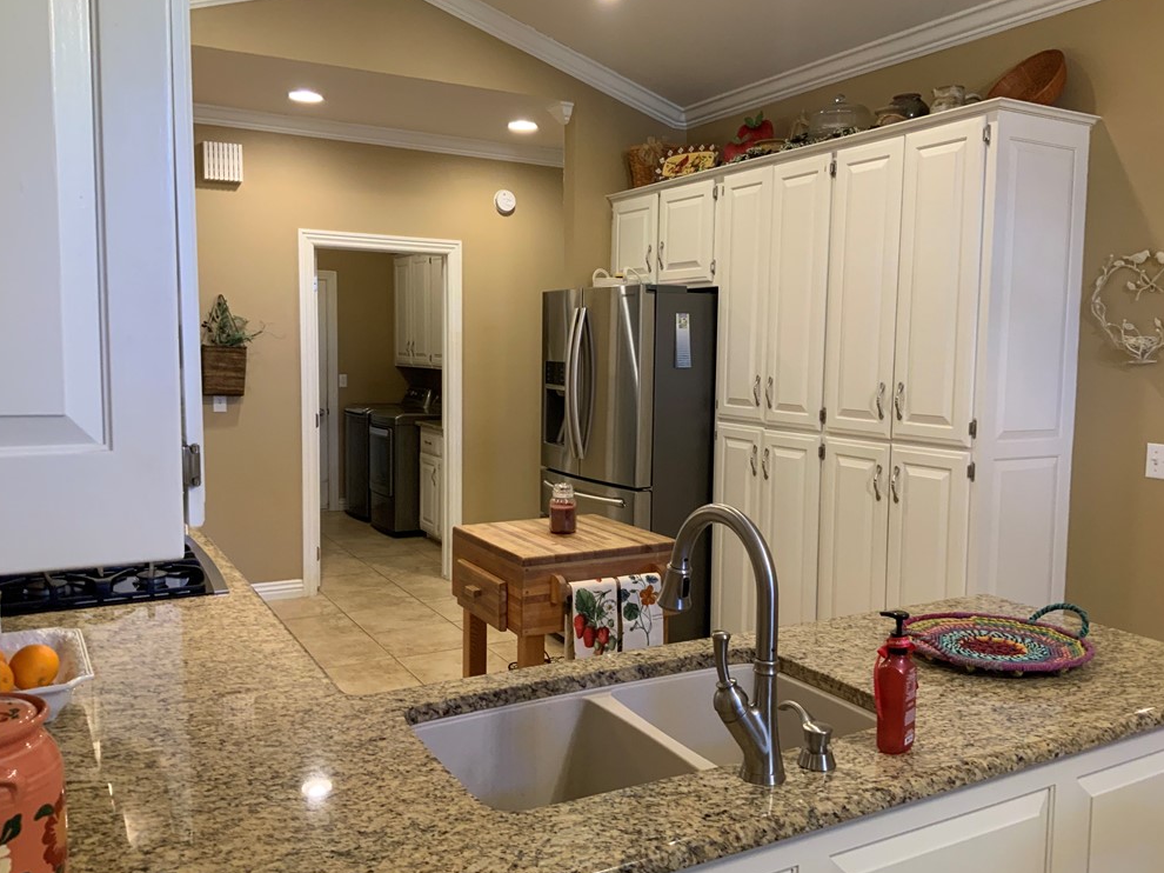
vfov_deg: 46.8
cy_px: 435
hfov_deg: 60.0
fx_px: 1009
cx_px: 593
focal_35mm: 30
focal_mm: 3
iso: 160
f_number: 1.8
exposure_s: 1/60
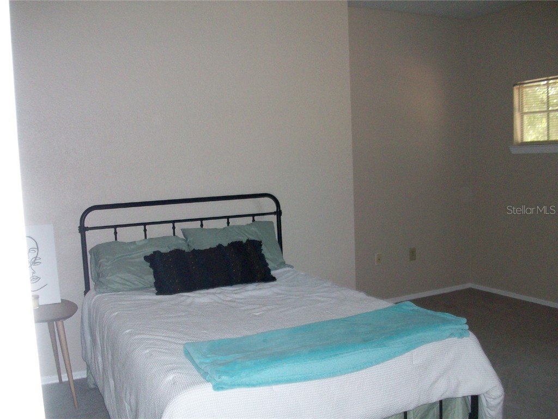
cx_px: 279
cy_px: 210
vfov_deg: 41.8
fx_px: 548
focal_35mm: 34
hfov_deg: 54.0
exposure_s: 1/60
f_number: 2.8
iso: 160
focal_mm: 5.7
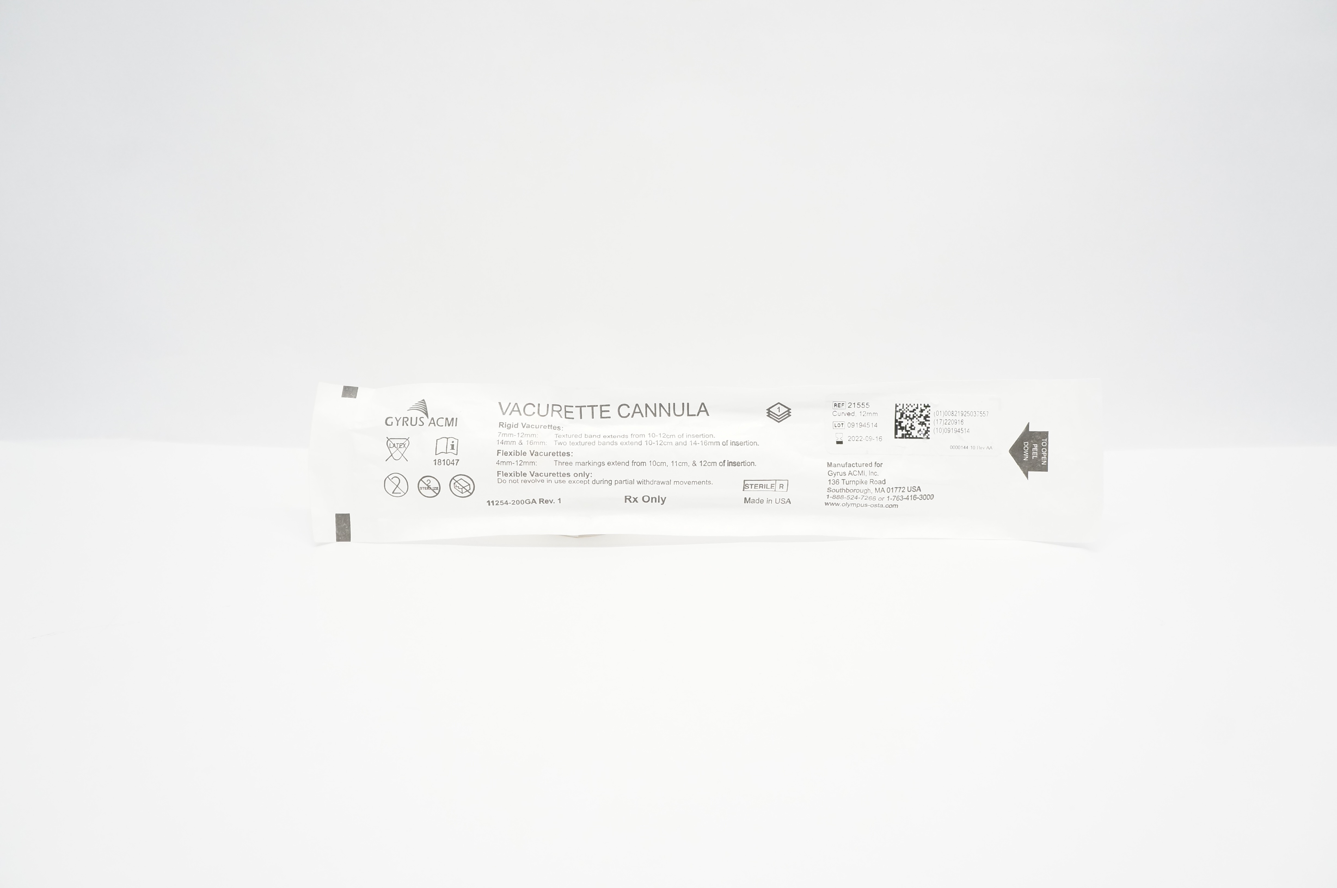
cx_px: 668
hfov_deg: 67.4
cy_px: 444
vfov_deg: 47.8
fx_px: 1002
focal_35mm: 27
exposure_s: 1/60
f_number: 6.3
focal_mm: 18
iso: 800
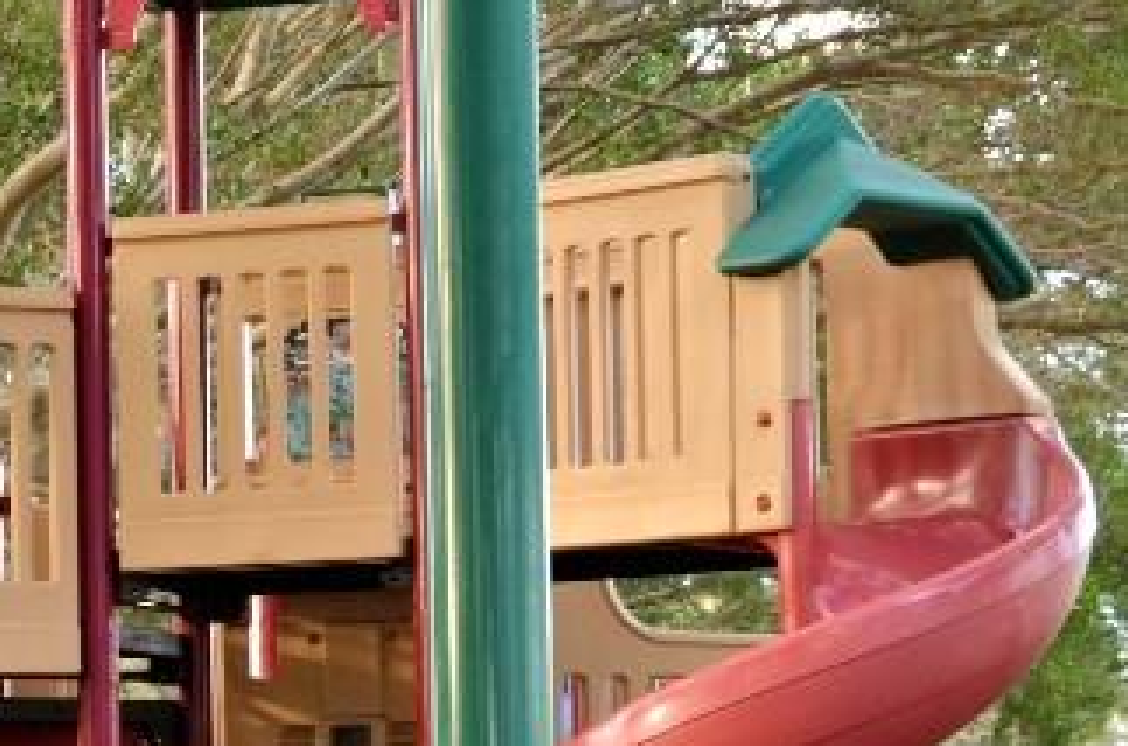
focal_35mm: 162
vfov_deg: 8.4
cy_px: 564
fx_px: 5064
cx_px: -315
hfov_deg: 12.3
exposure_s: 1/8
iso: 100
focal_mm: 34
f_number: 9
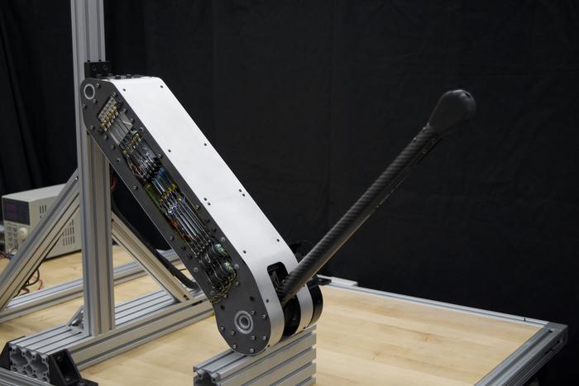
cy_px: 193
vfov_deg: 25.1
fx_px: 869
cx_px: 290
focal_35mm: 54
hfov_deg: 36.9
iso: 720
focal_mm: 36
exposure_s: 1/60
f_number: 4.8
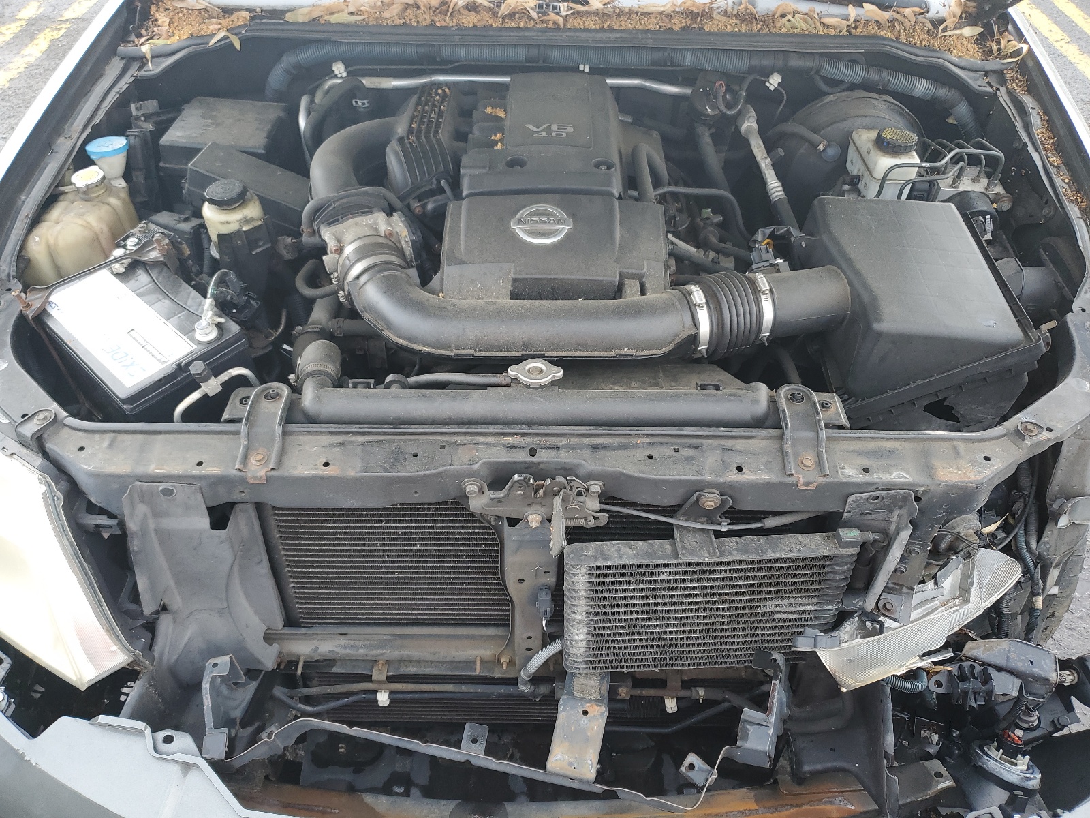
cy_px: 409
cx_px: 545
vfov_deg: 53.1
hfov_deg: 67.3
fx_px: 819
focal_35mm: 26
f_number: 1.5
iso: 50
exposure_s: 1/133
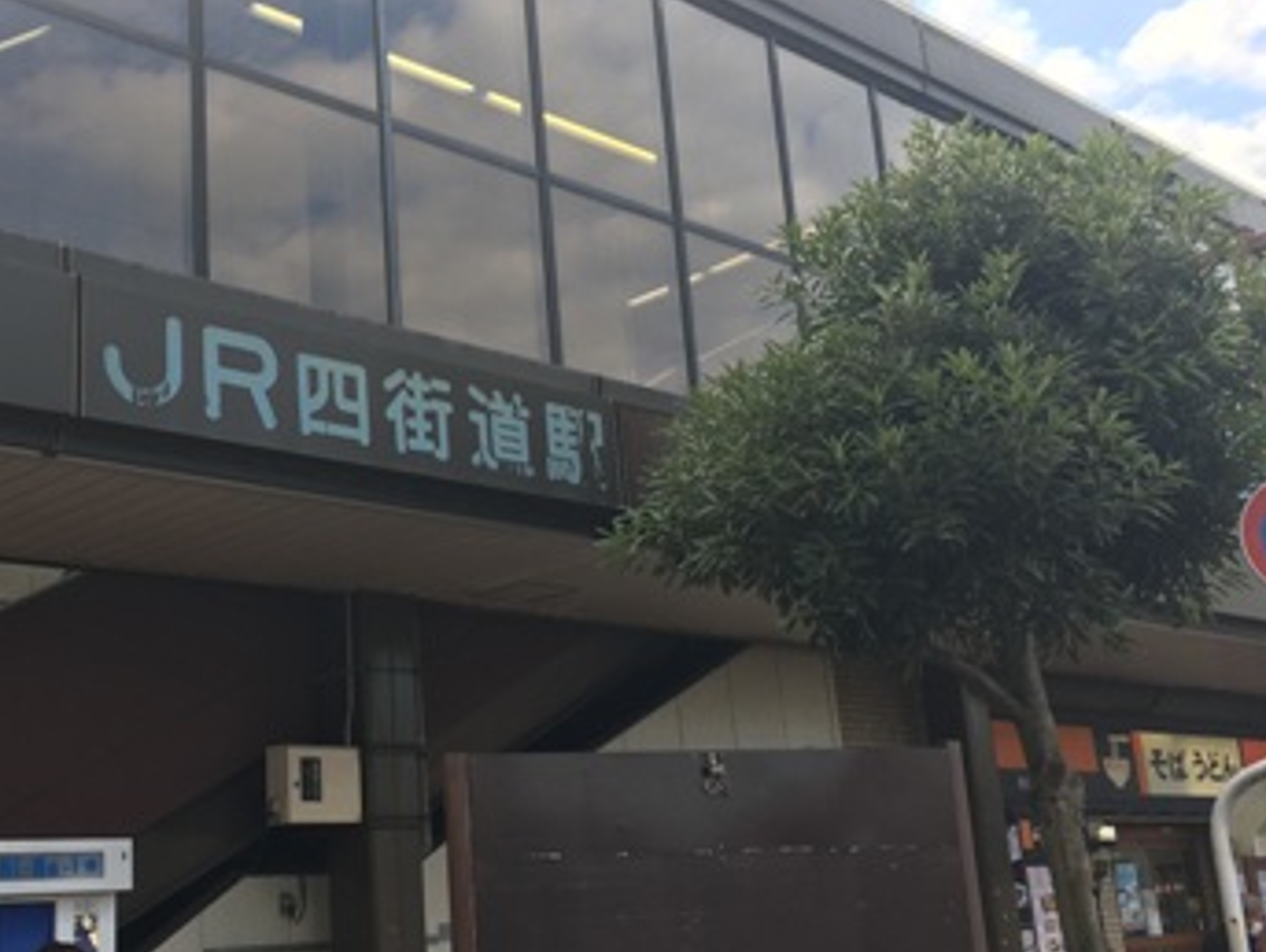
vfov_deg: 32.2
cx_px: 389
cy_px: 458
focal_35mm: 45
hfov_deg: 41.3
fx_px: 1647
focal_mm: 4.15
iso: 25
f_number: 2.2
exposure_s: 1/314
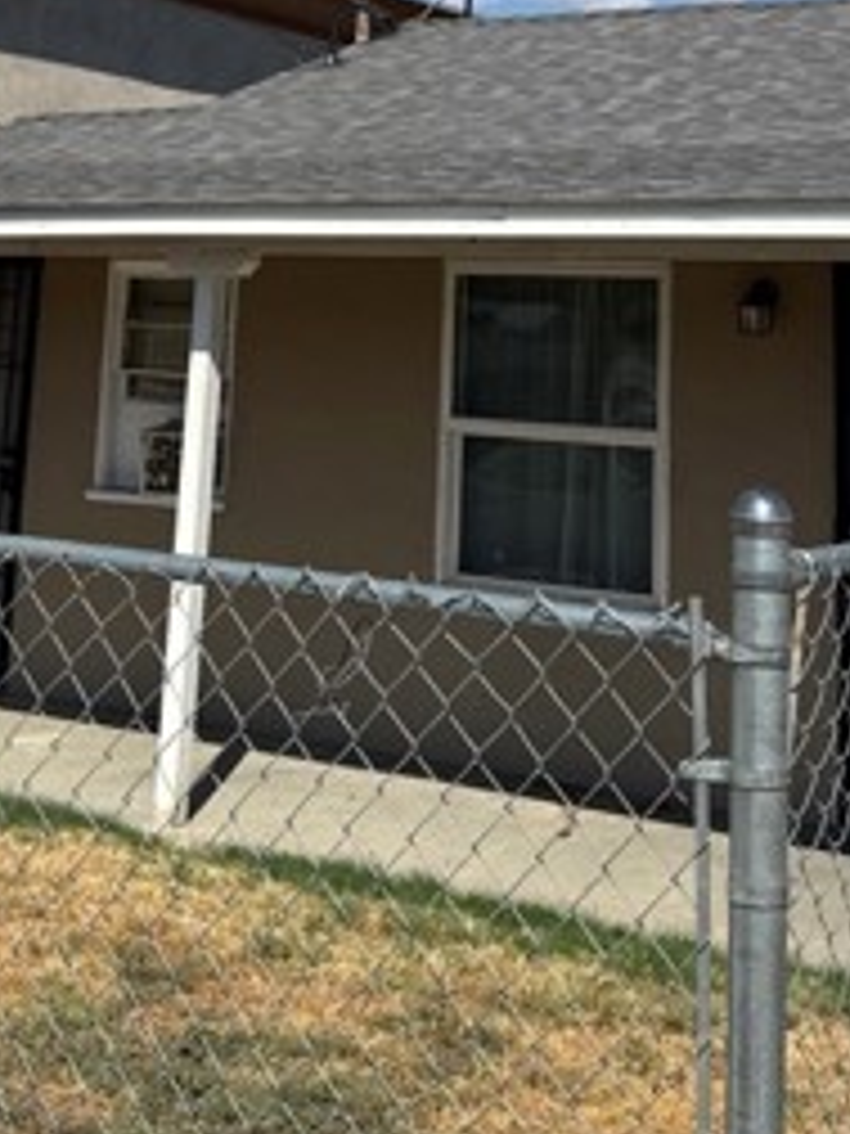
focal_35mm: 61
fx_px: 1997
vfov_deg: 29.3
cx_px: 369
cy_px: -40
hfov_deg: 24.0
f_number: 1.78
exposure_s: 1/6410
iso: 80
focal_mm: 6.76
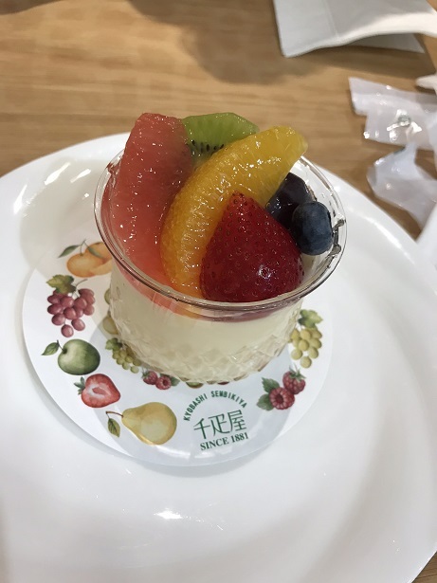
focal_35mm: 28
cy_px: 292
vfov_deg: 63.5
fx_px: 471
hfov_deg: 49.7
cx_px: 218
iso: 20
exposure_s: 1/30
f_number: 1.8
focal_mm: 3.99
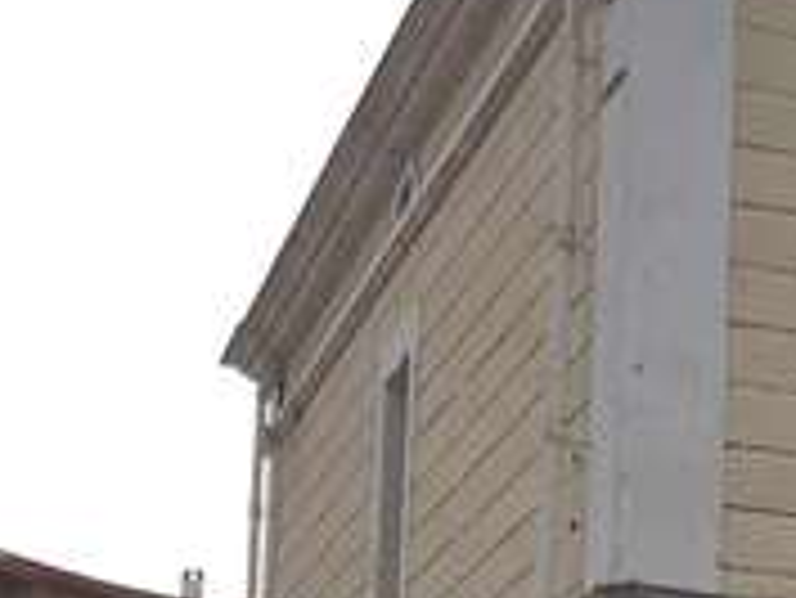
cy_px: 796
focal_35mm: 113
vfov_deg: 12.7
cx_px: 1614
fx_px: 2600
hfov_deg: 14.4
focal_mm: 3.92
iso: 40
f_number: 1.7
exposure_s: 1/1616
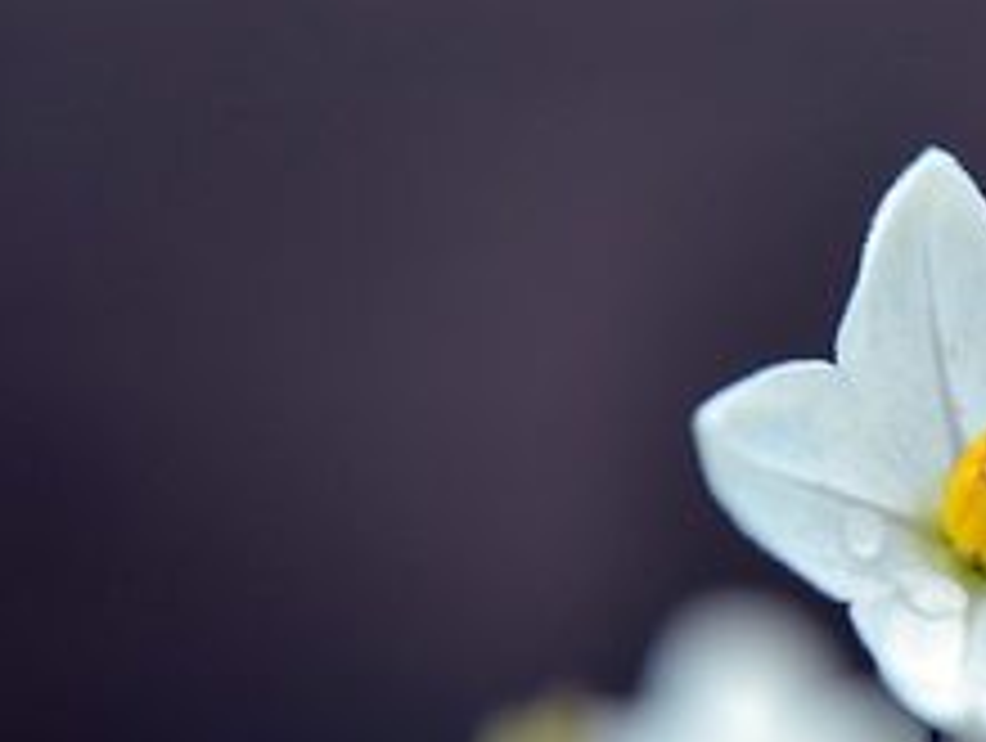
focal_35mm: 276
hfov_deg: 7.1
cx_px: 1058
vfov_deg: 5.4
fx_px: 7875
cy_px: 495
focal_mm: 70
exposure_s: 1/200
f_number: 5.3
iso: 400
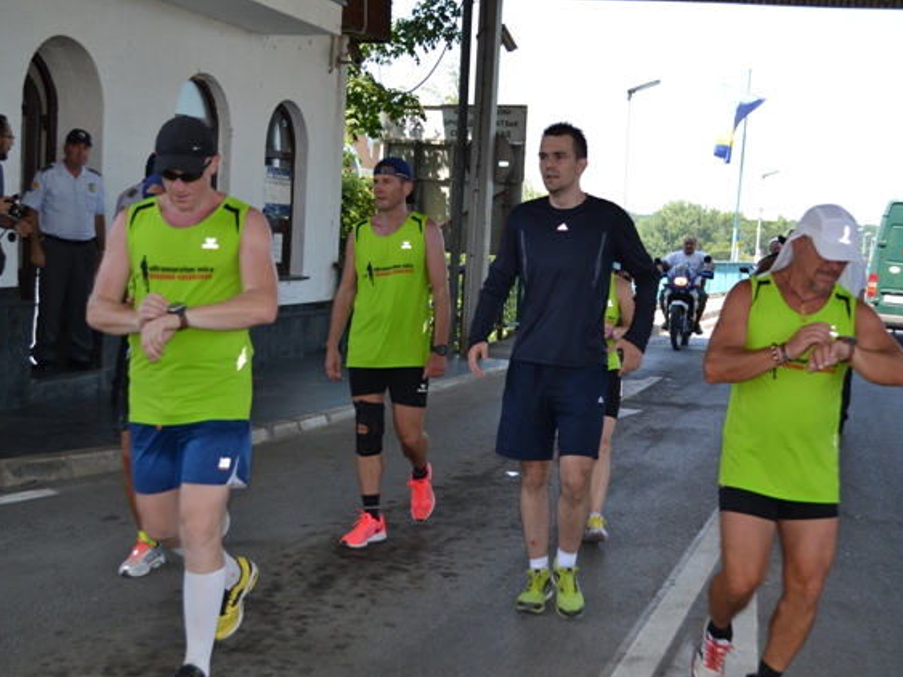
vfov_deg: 30.5
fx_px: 1240
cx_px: 470
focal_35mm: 48
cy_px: 341
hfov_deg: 40.0
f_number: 4.5
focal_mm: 29
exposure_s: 1/125
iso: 100
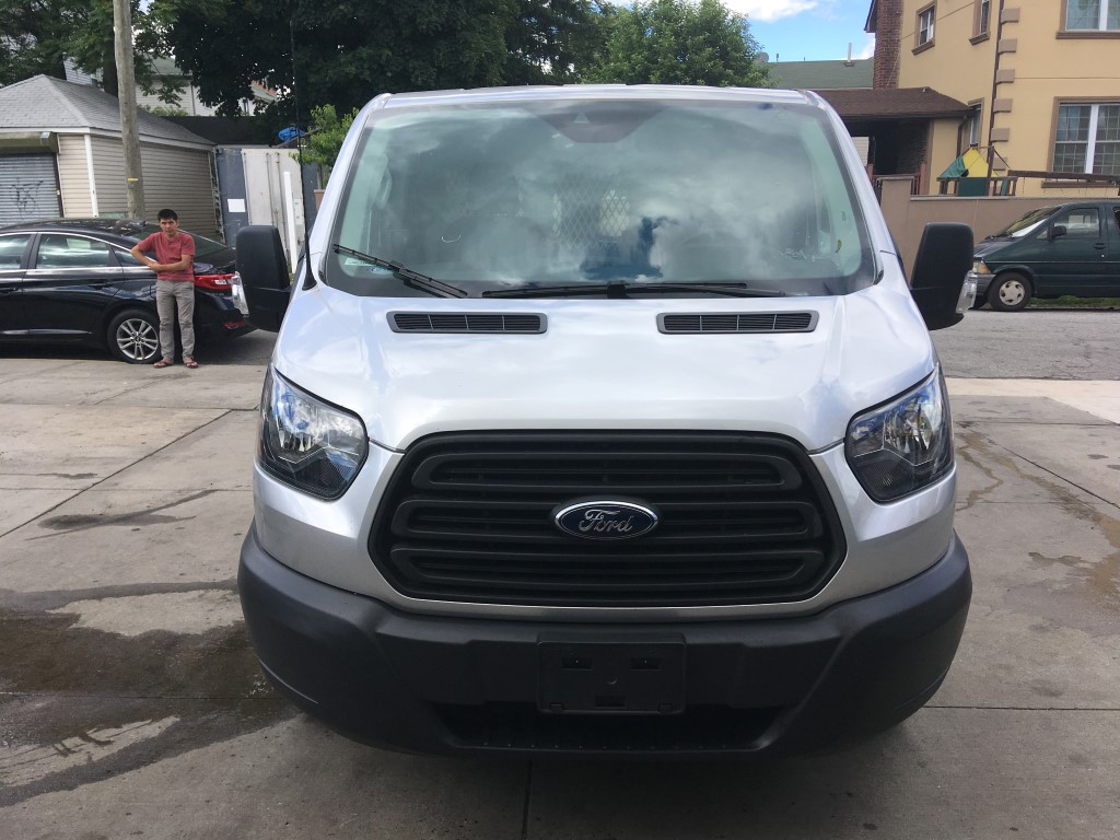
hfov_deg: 61.7
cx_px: 560
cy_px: 420
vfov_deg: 48.2
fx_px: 938
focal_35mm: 29
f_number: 2.2
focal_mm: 4.15
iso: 25
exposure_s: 1/668
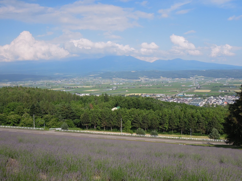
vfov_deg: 36.0
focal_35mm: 40
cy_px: 90
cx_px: 121
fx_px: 280
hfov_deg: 46.8
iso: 160
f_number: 4.1
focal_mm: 7.2
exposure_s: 1/1250
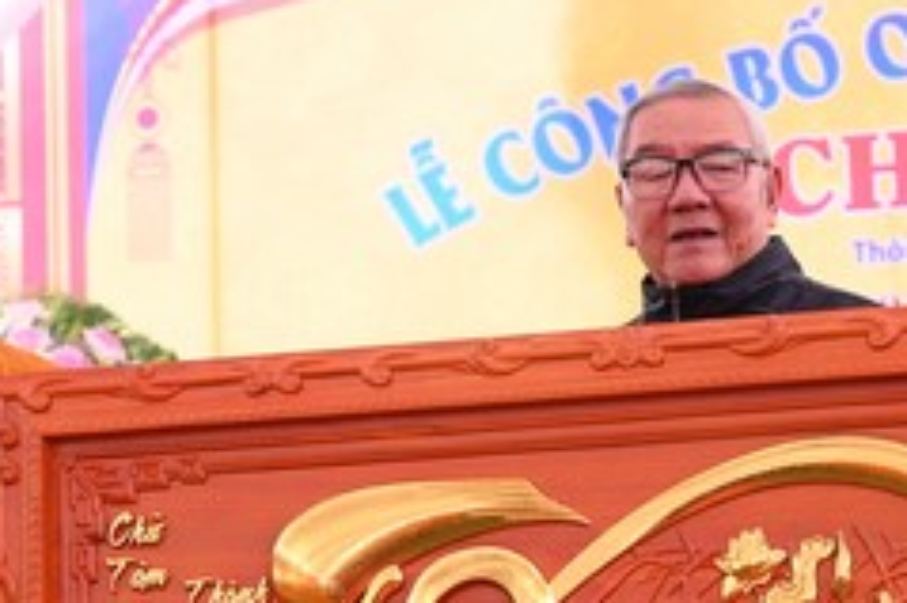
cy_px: 413
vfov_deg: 10.1
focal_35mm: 136
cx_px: 664
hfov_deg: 15.0
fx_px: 3424
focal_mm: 50
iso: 800
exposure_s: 1/200
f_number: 4.5
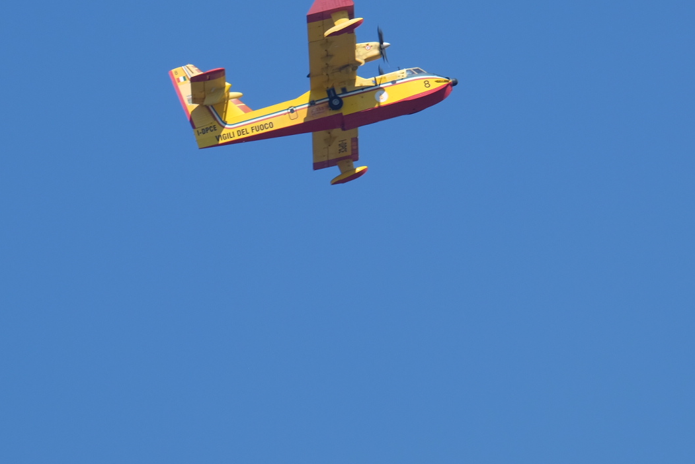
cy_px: 77
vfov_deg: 2.7
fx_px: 9789
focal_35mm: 507
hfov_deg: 4.1
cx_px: 311
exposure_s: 1/350
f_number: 9
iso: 200
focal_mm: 200
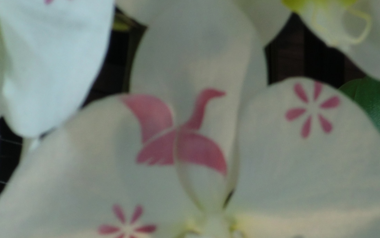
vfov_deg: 10.6
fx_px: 1284
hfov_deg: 16.8
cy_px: 164
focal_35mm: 124
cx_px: 211
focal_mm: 15.81
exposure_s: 1/80
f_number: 5.4
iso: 200
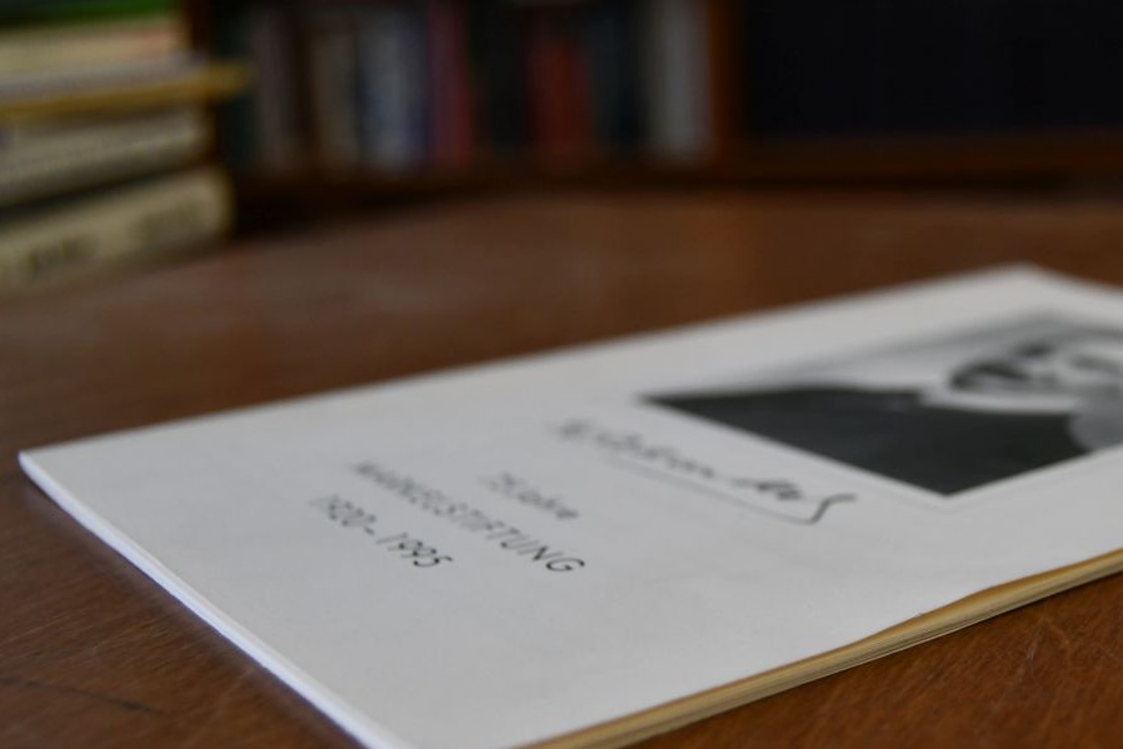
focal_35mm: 53
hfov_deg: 36.7
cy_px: 441
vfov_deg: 25.5
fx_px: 1653
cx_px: 838
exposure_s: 1/250
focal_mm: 23
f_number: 3.8
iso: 720
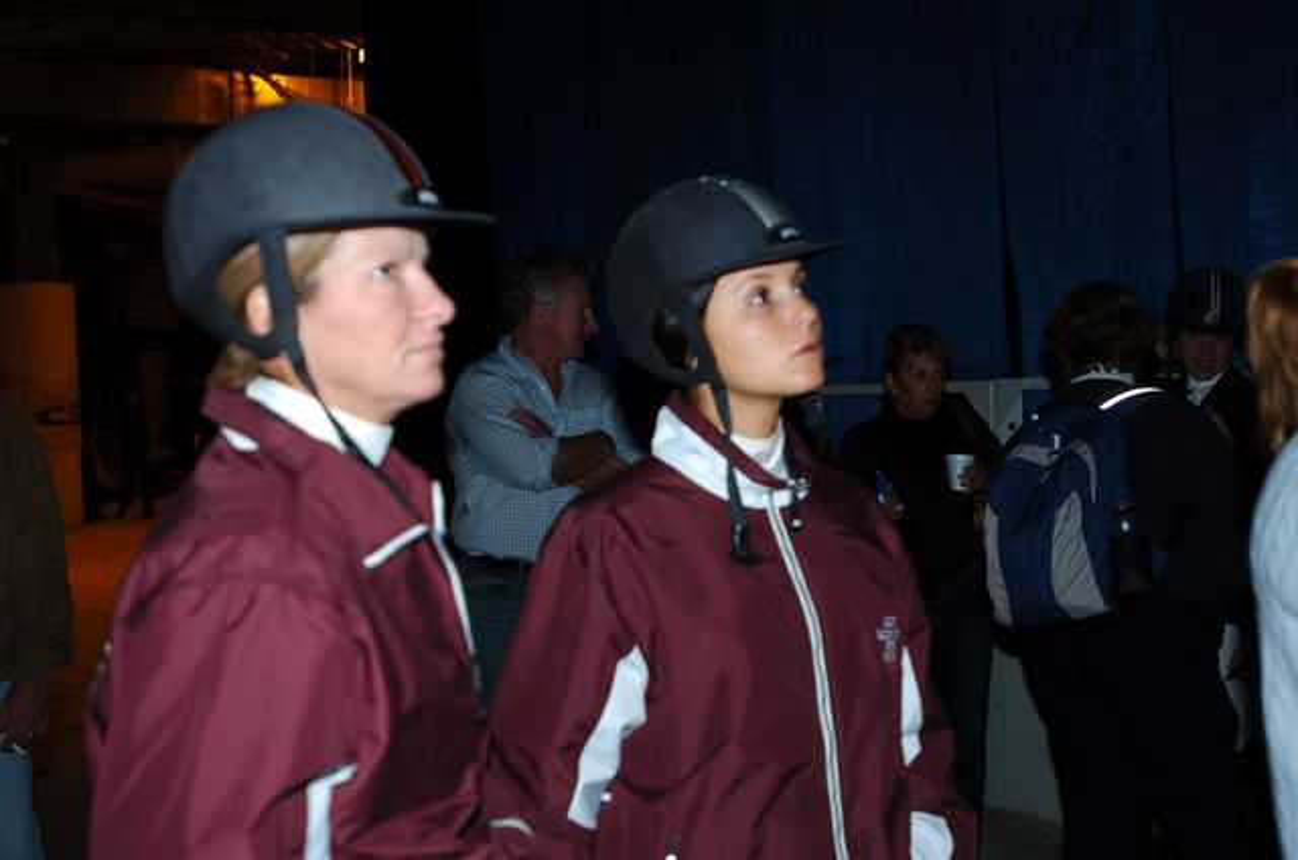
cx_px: 649
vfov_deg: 25.6
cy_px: 430
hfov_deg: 37.9
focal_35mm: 52
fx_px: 1889
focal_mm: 35
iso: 250
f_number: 2.8
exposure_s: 1/125
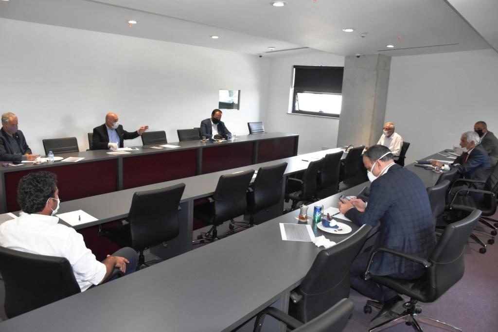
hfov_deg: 67.4
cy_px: 166
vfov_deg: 47.9
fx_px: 374
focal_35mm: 27
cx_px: 249
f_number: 6.3
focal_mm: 18
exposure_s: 1/160
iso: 2500
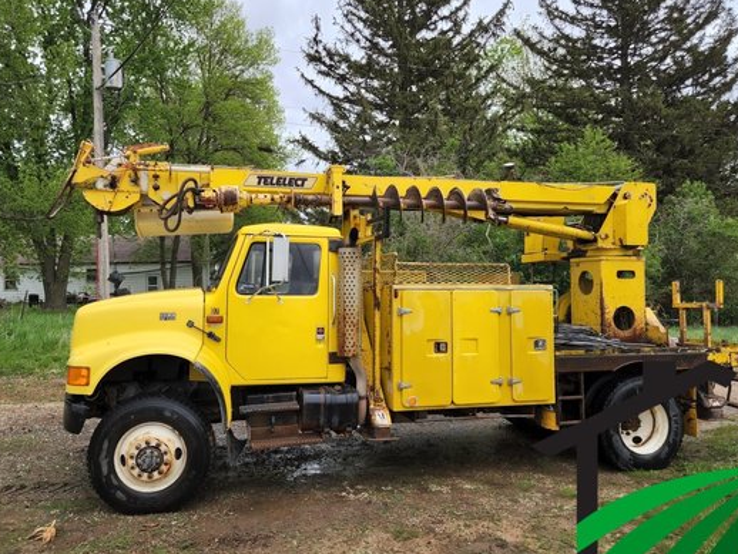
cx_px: 358
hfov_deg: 63.4
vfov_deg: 49.7
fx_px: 597
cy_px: 254
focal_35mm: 28
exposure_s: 1/679
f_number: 1.8
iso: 20
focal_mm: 5.4
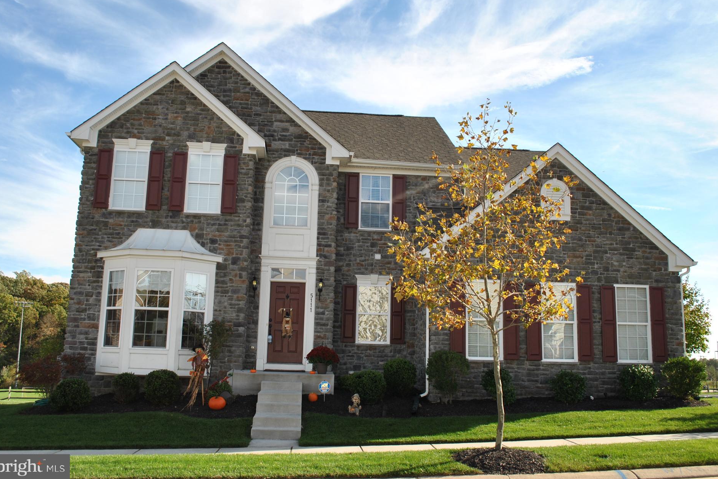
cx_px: 359
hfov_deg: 55.8
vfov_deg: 38.9
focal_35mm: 34
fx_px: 678
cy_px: 233
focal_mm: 22
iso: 100
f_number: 8
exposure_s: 1/200
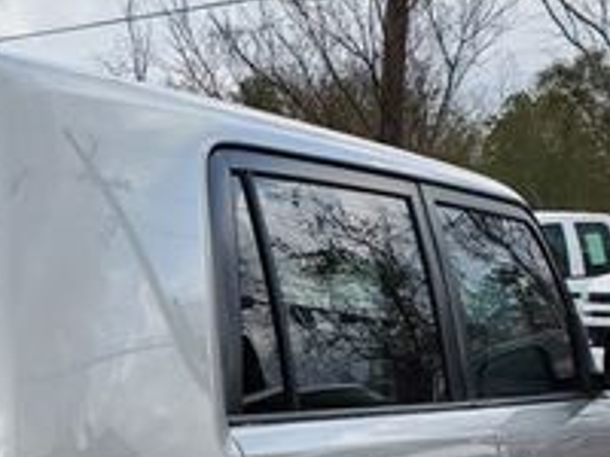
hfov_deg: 22.2
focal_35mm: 83
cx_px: -70
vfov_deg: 16.5
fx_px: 1463
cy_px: 646
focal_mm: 4.3
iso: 50
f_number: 2.4
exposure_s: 1/816
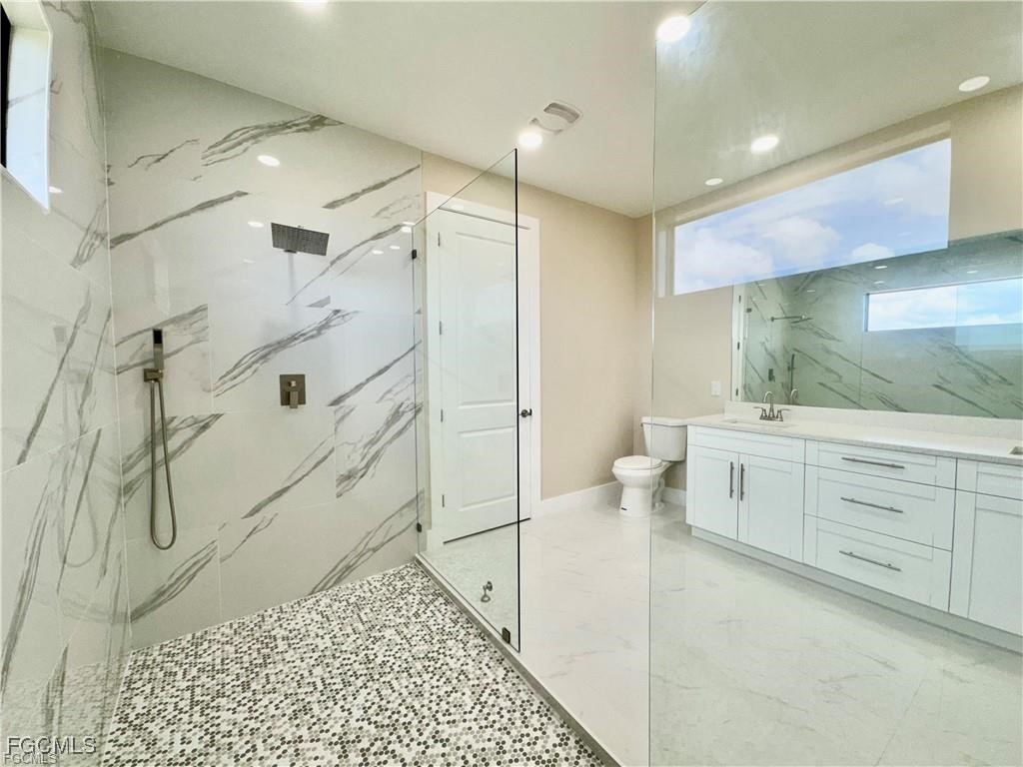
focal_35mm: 14
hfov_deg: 102.1
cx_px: 512
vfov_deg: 85.7
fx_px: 414
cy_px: 384
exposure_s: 1/120
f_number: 2.2
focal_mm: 2.22
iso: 50
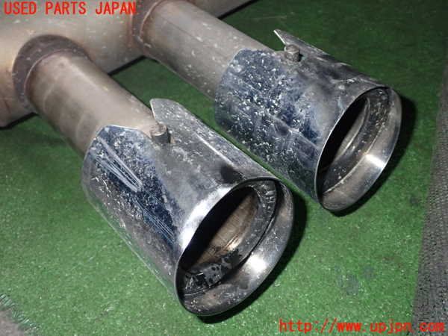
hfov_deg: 51.4
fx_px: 466
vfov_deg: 39.7
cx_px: 224
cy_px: 168
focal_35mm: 36
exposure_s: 1/40
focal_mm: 6.37
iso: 250
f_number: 7.1
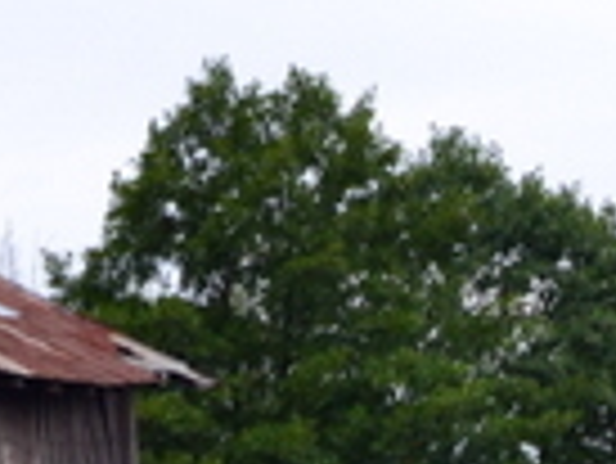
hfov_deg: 4.3
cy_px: 707
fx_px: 8261
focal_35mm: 464
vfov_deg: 3.2
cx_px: 288
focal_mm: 55
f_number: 9
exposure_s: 1/160
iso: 400
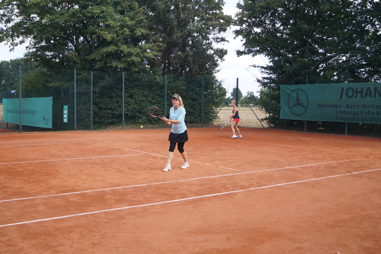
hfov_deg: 49.6
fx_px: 413
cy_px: 127
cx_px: 190
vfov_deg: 34.2
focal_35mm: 39
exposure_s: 1/2000
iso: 640
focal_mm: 26
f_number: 4.5
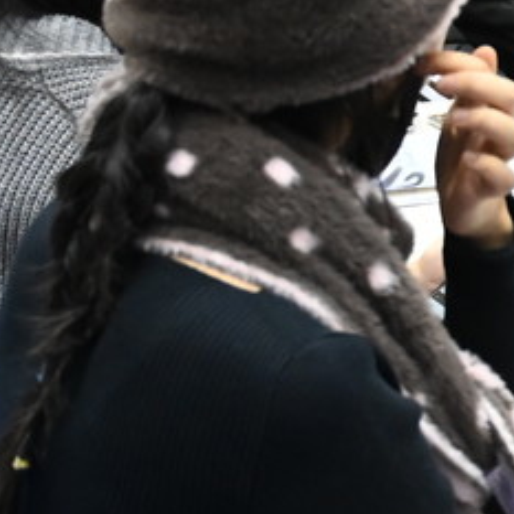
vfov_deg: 8.5
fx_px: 3444
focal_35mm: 205
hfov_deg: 8.0
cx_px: 1129
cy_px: 174
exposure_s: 1/100
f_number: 4
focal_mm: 44
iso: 3200
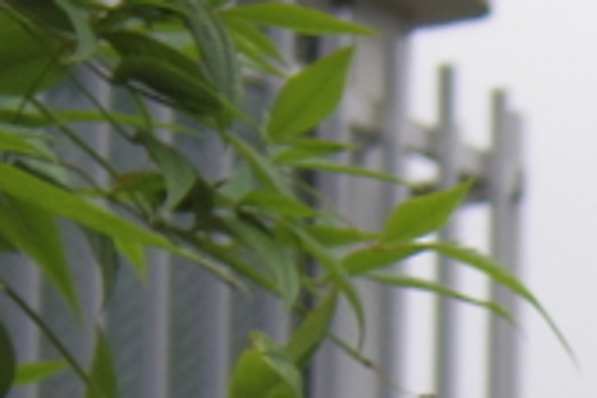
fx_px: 4941
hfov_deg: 6.5
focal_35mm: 298
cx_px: 1556
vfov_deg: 4.4
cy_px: 1340
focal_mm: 8.5
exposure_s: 1/1000
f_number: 1.9
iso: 125
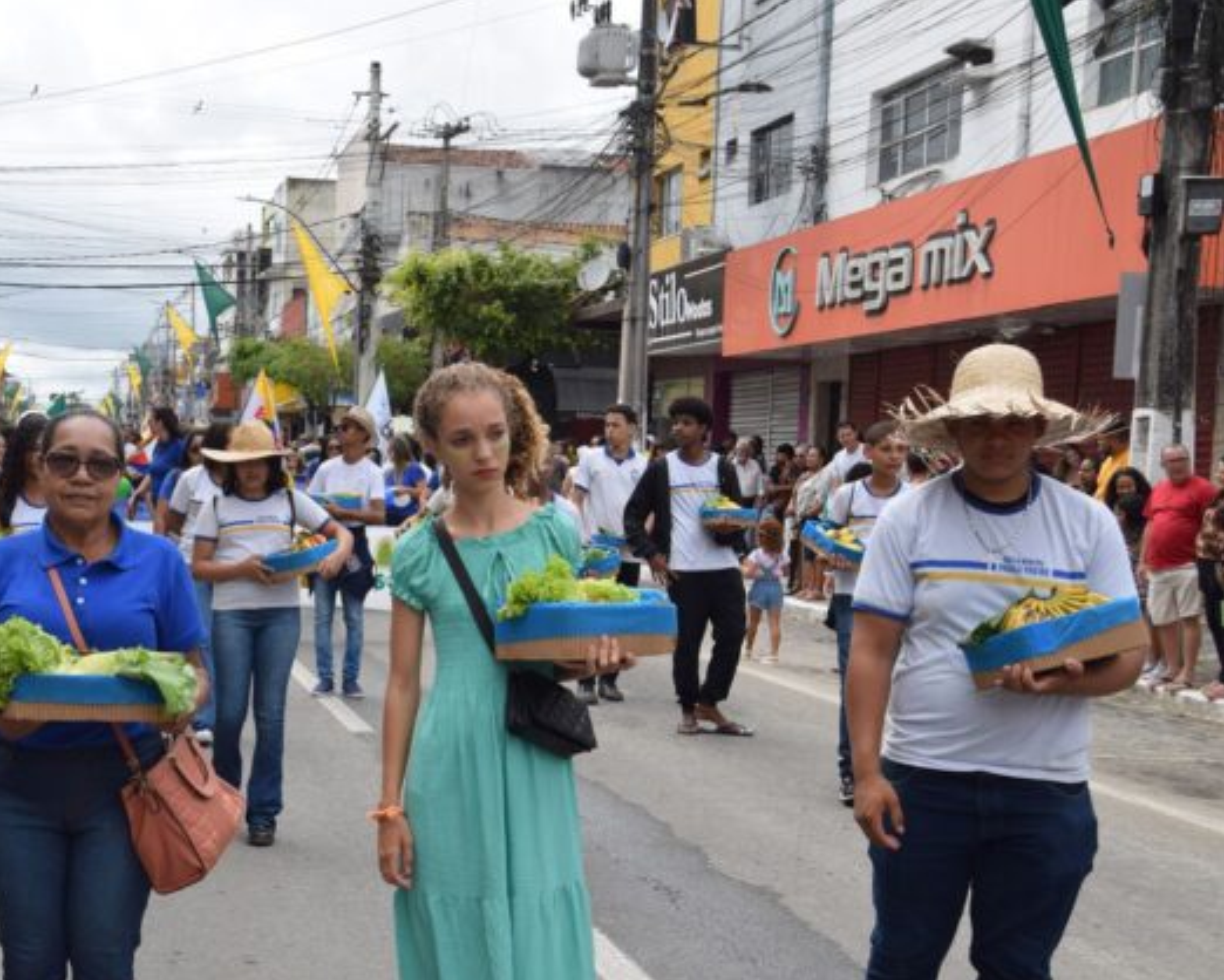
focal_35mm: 64
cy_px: 571
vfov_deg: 23.8
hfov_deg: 29.3
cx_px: 373
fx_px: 2319
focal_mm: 32
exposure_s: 1/320
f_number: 9
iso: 200
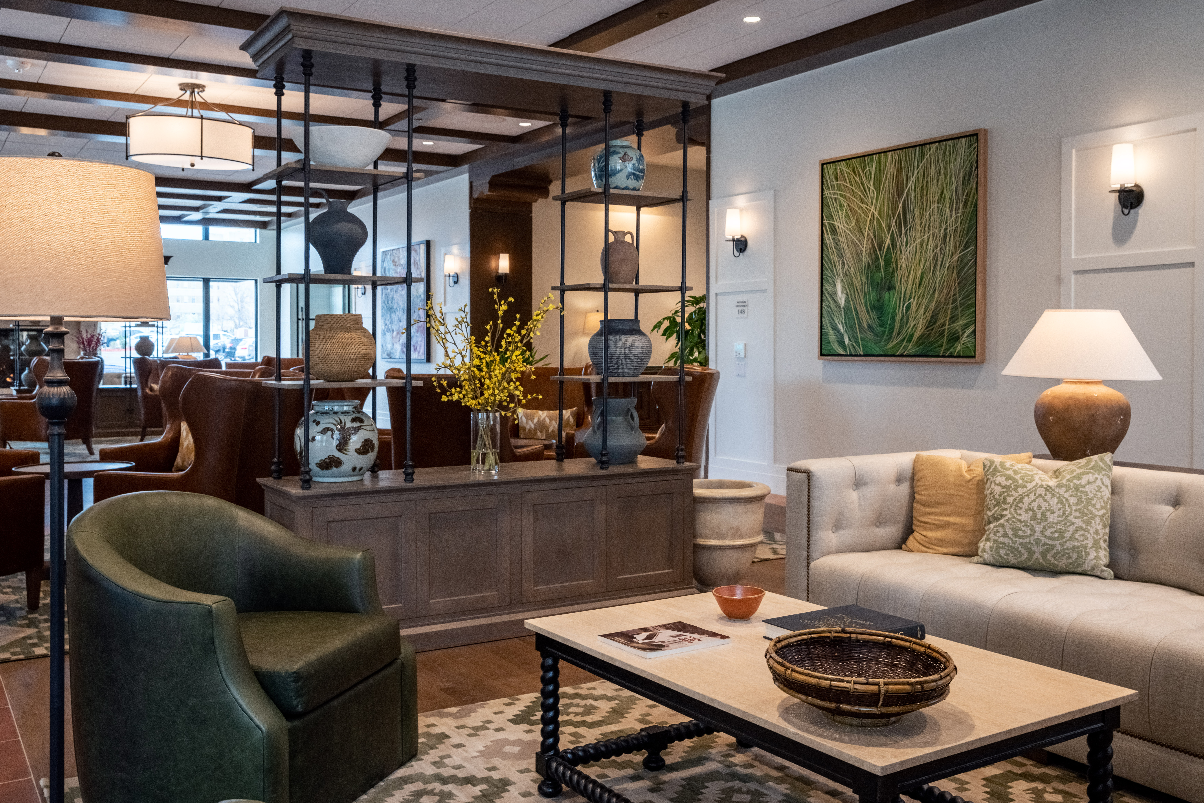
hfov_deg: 57.2
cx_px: 602
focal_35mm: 33
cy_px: 402
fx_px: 1104
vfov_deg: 40.0
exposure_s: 1/400
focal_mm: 33
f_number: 10
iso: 2000
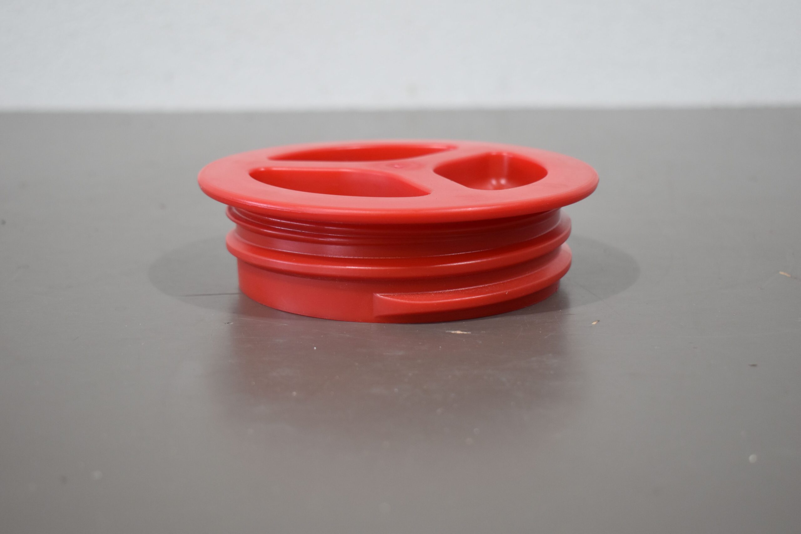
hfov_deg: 35.1
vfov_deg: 23.8
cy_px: 267
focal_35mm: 57
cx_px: 400
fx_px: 1268
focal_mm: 38
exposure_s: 1/160
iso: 800
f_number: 4.8
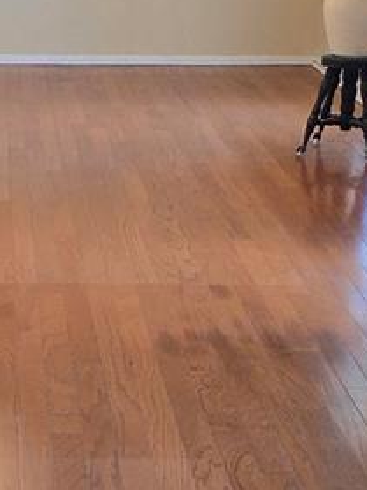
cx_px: 2
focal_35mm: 99
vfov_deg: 19.8
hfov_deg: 14.7
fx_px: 1401
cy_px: 283
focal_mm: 6.3
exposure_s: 1/120
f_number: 1.7
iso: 200
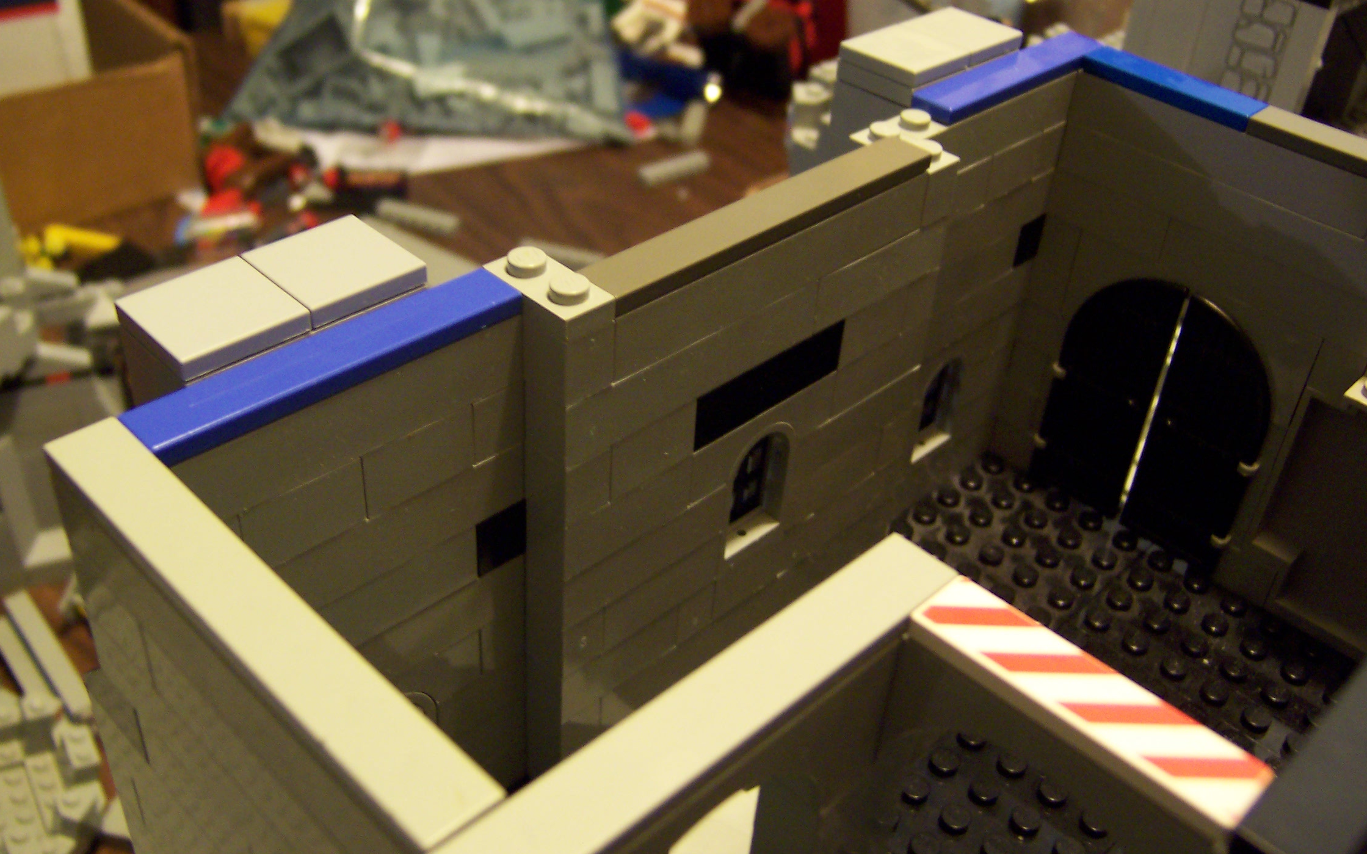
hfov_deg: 54.0
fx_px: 1341
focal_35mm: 36
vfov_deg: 35.3
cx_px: 677
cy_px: 381
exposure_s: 1/8
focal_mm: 5.5
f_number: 2.8
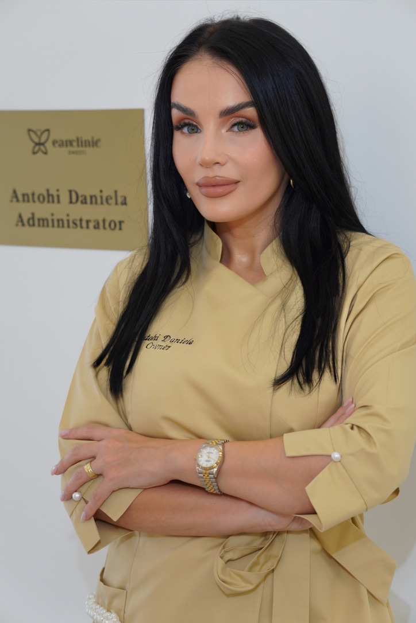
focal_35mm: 84
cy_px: 312
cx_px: 208
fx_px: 1456
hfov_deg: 16.3
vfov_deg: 24.2
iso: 160
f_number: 3.5
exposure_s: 1/100
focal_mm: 56
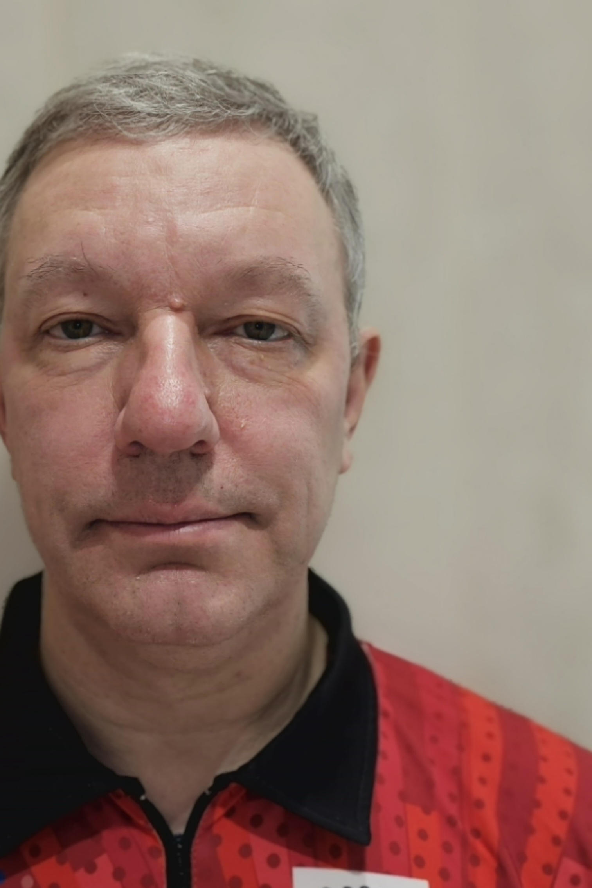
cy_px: 460
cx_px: 179
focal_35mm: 32
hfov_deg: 40.4
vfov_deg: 58.7
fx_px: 789
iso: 64
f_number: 1.7
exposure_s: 1/50
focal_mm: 6.3
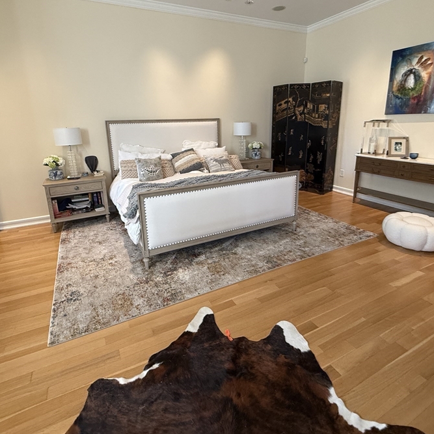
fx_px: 270
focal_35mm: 19
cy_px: 186
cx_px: 213
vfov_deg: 77.2
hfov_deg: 77.7
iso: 200
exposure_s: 1/60
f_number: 2.2
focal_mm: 2.22
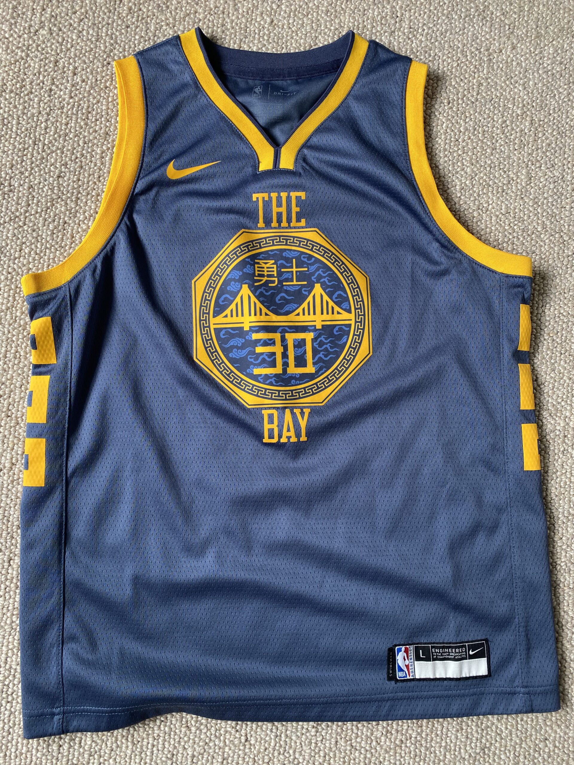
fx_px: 575
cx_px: 287
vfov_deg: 67.3
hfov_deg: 53.1
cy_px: 382
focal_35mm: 26
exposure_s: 1/121
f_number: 1.8
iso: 50
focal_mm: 4.25
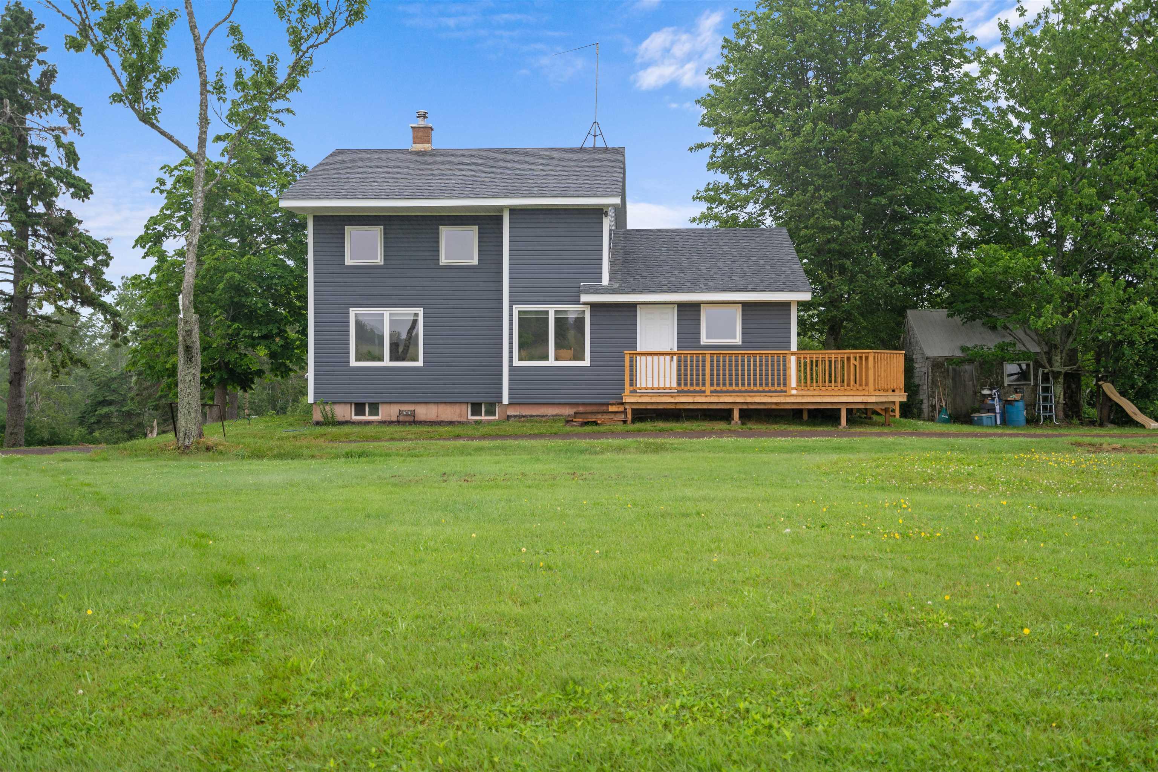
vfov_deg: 37.9
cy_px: 386
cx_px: 579
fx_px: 1126
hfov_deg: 54.4
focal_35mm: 35
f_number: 4
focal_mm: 35
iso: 80
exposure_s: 1/50
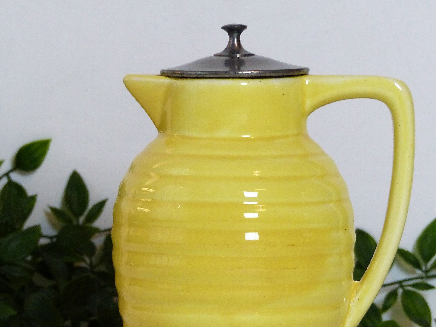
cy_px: 267
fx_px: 2645
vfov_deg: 7.1
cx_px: 218
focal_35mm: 210
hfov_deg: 9.4
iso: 320
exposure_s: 1/80
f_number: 2.8
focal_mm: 25.6
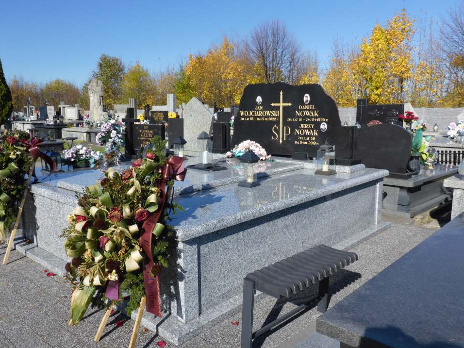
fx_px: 402
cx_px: 228
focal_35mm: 30
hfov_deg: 60.0
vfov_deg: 46.8
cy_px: 179
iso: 80
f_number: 3.3
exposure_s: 1/1000
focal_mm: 4.9
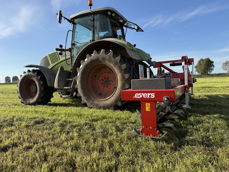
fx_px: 159
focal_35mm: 24
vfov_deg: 56.8
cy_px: 86
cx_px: 114
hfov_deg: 71.6
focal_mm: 6.76
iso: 80
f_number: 1.78
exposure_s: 1/2801
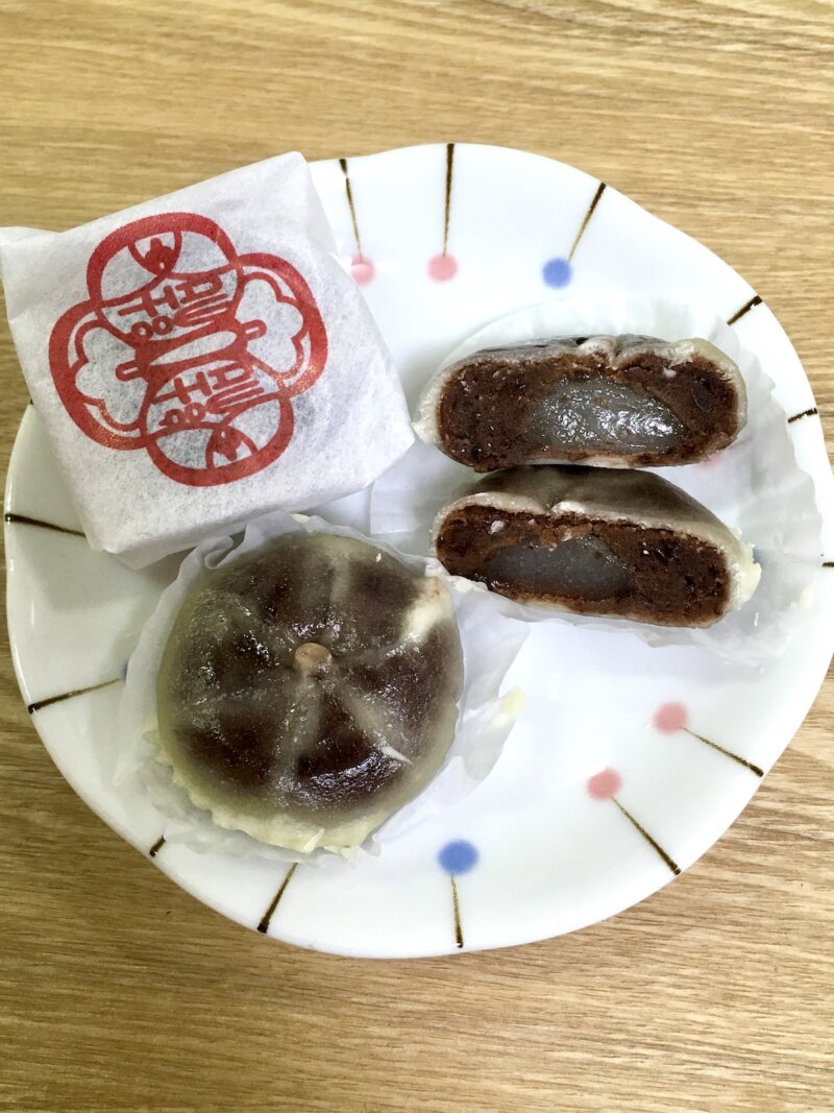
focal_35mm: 29
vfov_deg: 61.7
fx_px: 932
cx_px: 417
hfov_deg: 48.2
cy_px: 556
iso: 40
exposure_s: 1/30
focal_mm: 4.15
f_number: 2.2
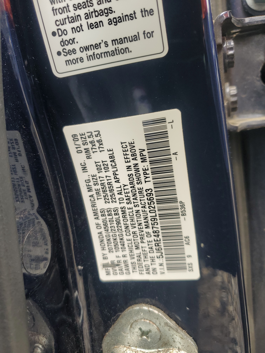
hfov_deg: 53.1
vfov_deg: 67.3
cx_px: 132
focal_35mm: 26
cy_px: 176
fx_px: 265
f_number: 1.5
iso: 50
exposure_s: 1/156
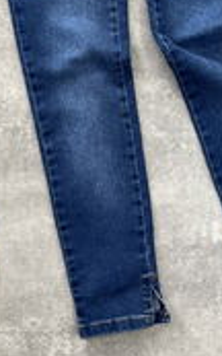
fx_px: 824
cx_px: 156
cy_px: 7
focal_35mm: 85
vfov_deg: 23.4
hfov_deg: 15.3
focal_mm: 5.1
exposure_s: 1/122
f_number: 1.6
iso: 64
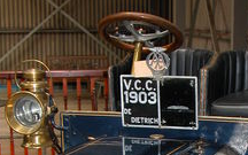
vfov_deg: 12.3
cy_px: 212
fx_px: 696
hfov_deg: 20.0
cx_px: 191
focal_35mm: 103
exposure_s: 1/60
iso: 100
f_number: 2.8
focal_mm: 8.9
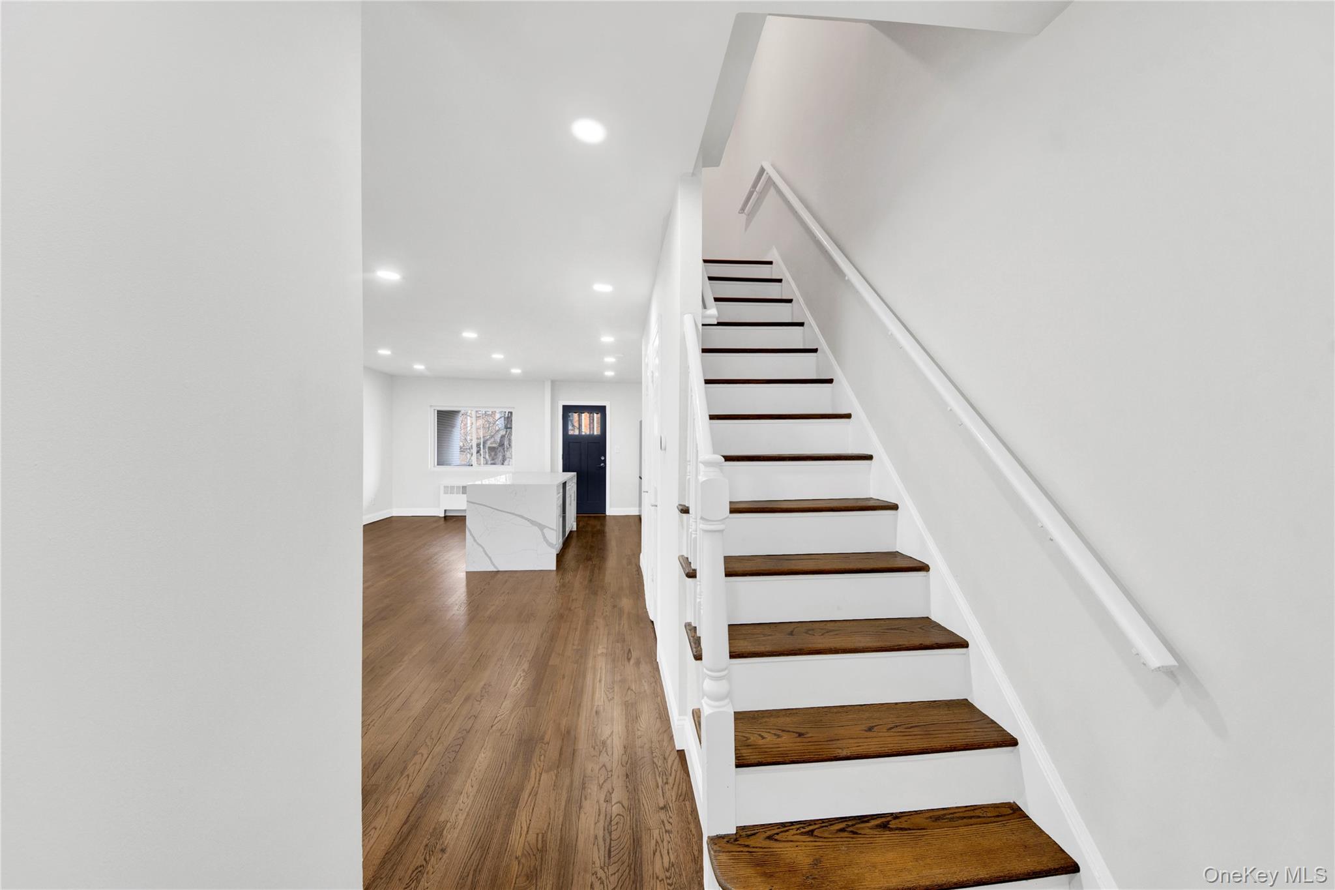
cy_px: 445
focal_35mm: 12
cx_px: 668
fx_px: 445
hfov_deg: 112.6
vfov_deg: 90.0
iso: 100
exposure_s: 1/5
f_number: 9
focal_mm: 8
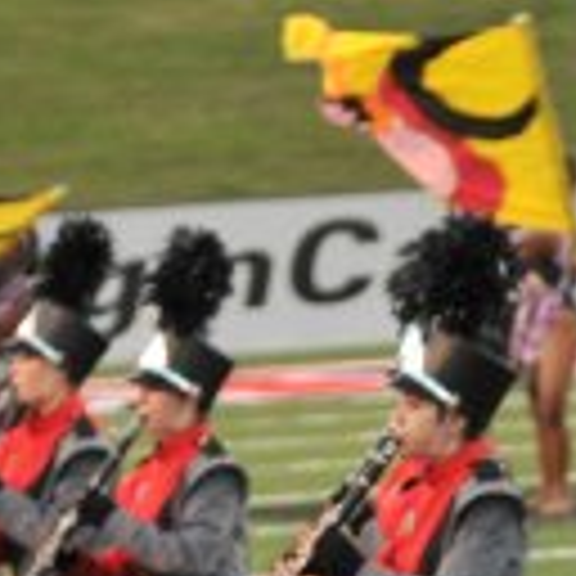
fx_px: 10467
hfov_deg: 3.1
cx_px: 1530
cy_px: 830
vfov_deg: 3.1
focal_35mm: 556
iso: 200
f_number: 2.8
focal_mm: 70
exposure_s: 1/160
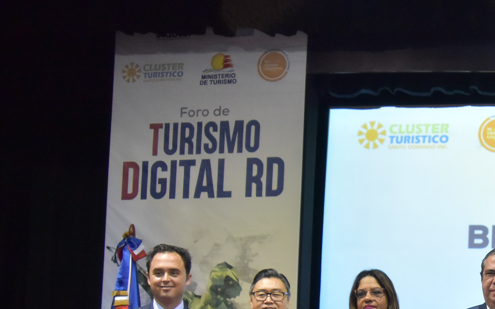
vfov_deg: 19.6
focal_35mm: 64
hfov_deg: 29.2
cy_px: 327
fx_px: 863
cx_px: 531
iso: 5000
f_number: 5
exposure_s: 1/100
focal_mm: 27
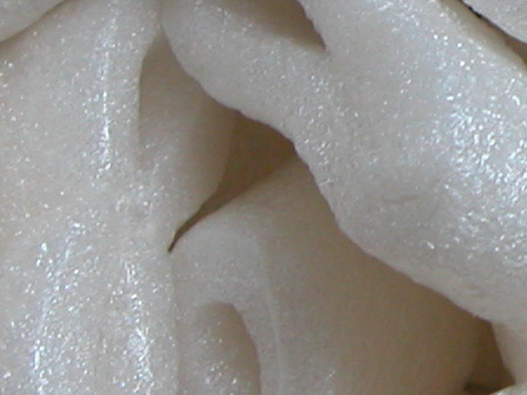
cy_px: 11
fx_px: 4367
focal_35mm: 287
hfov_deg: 6.8
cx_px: 792
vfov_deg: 5.2
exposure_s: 1/99.2
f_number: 3.8
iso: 100
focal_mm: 12.7
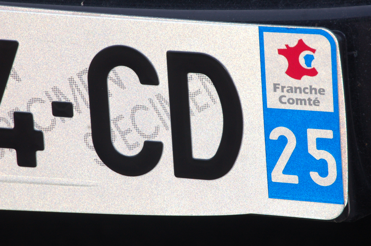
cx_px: 186
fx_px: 3086
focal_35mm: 300
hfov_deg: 6.9
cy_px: 123
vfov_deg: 4.6
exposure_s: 1/500
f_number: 10
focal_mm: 200
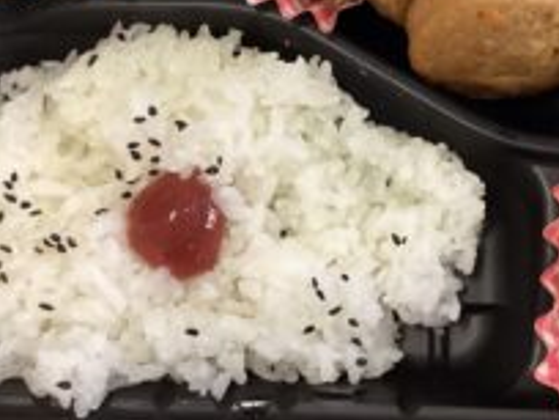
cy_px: 89
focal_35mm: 57
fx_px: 920
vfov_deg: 25.3
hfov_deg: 33.5
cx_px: 377
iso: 320
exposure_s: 1/60
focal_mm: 3.3
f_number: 2.4
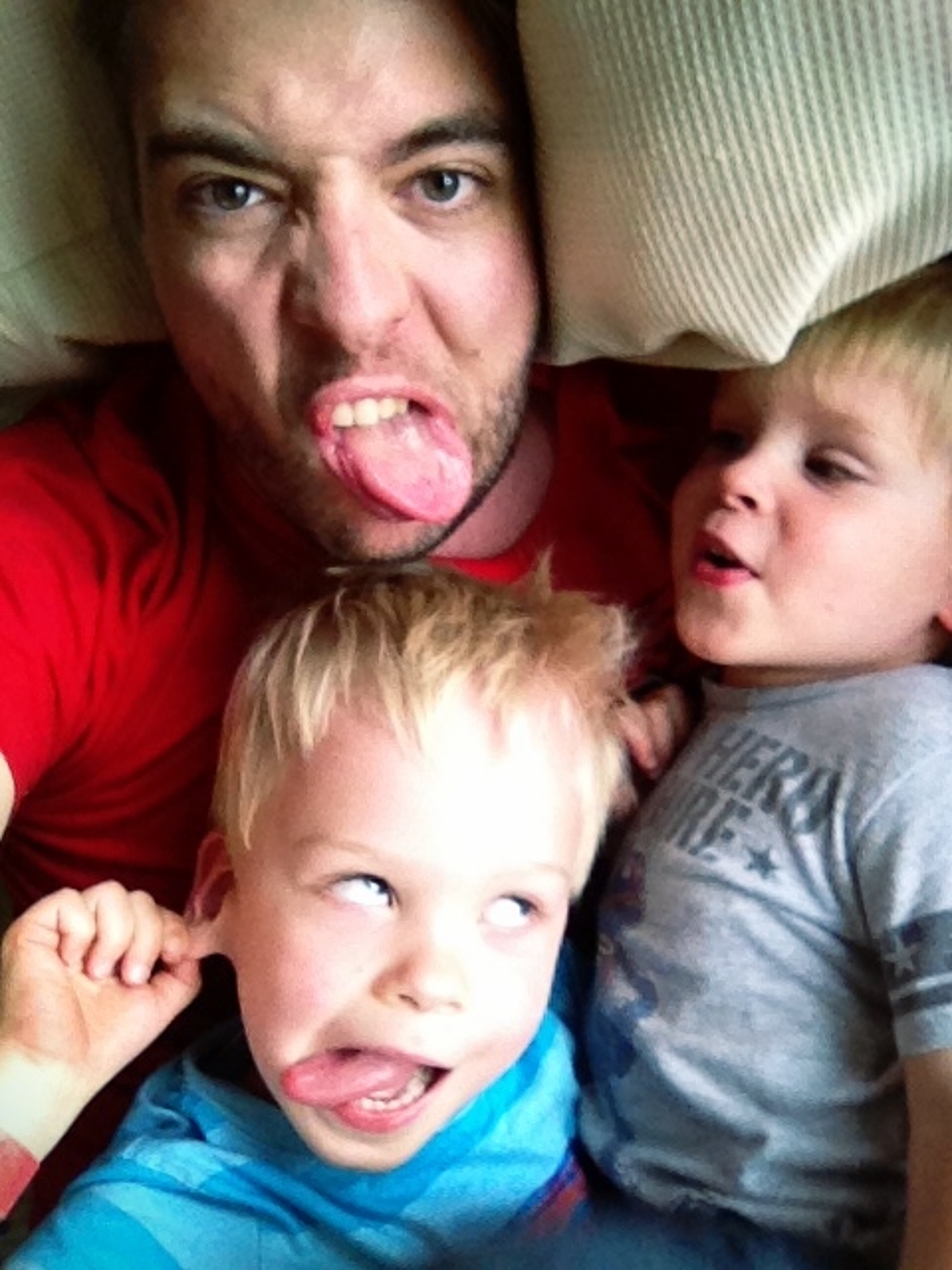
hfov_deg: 40.7
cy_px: 635
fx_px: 1283
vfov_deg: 52.6
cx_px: 476
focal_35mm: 35
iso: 320
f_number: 2.4
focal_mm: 1.85
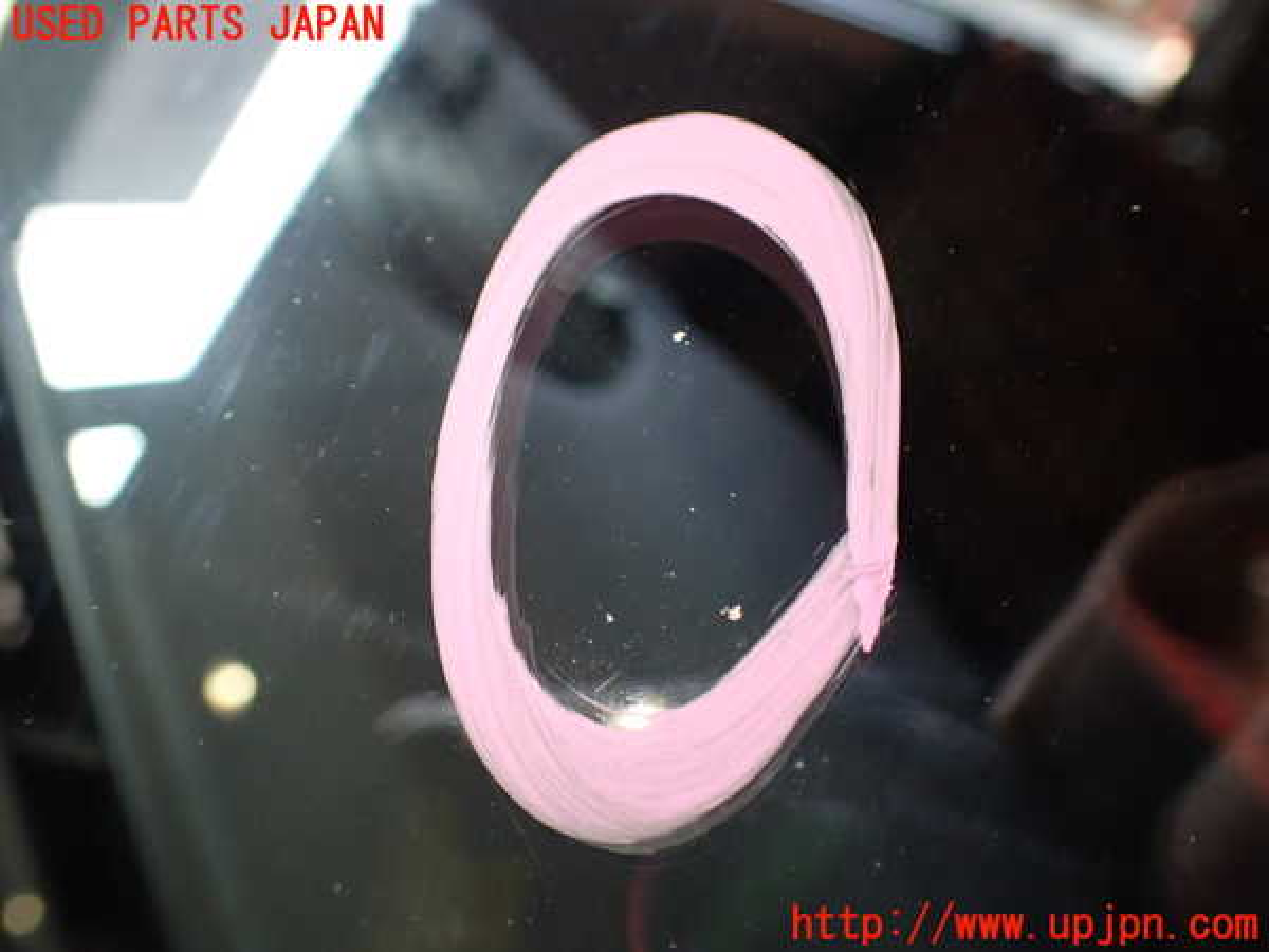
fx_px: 1100
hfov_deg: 60.0
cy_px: 476
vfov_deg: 46.8
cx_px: 634
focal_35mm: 30
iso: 200
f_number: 2.3
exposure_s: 1/125
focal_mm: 5.4
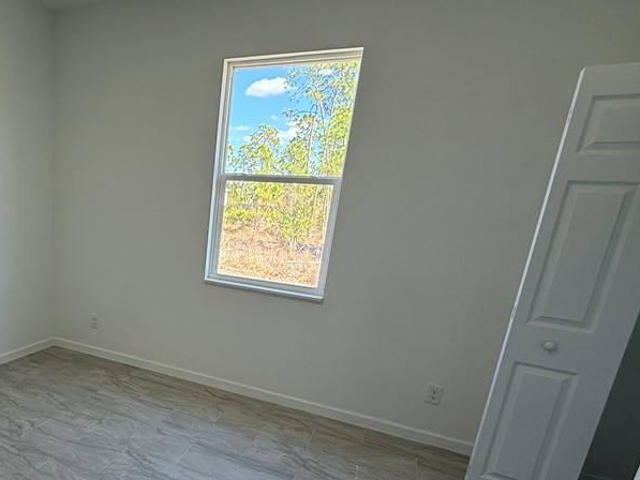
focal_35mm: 24
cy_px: 316
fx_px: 444
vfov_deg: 55.8
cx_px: 158
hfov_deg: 66.9
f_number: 2.2
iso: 80
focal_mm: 2.22
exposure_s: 1/99
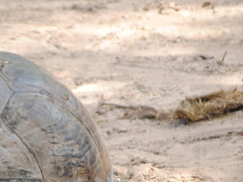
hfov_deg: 4.6
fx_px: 3024
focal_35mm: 431
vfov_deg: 3.4
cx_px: -41
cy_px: 208
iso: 200
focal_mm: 116
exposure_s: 1/80
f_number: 4.8
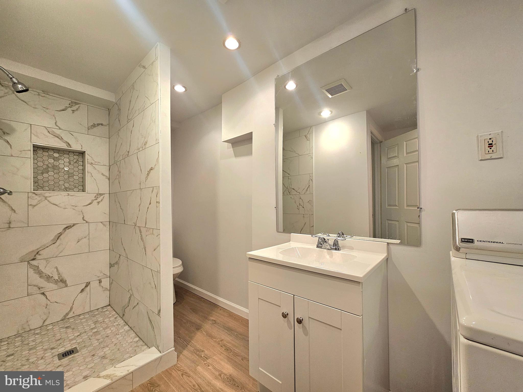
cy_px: 196
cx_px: 262
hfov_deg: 106.2
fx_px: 196
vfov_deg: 89.9
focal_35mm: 13
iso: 100
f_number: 2.2
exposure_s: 1/60.2
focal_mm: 2.2
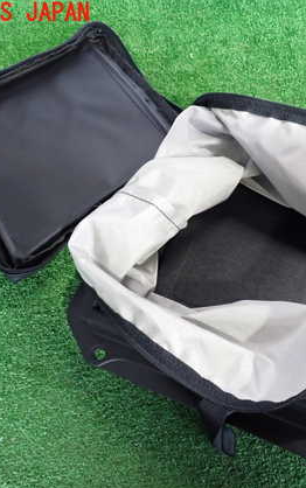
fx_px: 506
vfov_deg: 51.5
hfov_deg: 33.0
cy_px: 262
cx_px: 228
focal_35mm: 38
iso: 500
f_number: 2.8
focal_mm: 4.5
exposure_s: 1/30
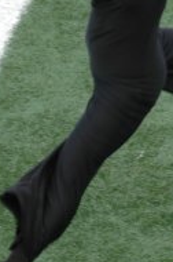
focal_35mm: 1893
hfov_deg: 0.7
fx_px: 13694
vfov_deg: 1.1
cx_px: 130
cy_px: 138
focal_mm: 400
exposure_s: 1/160
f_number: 5.6
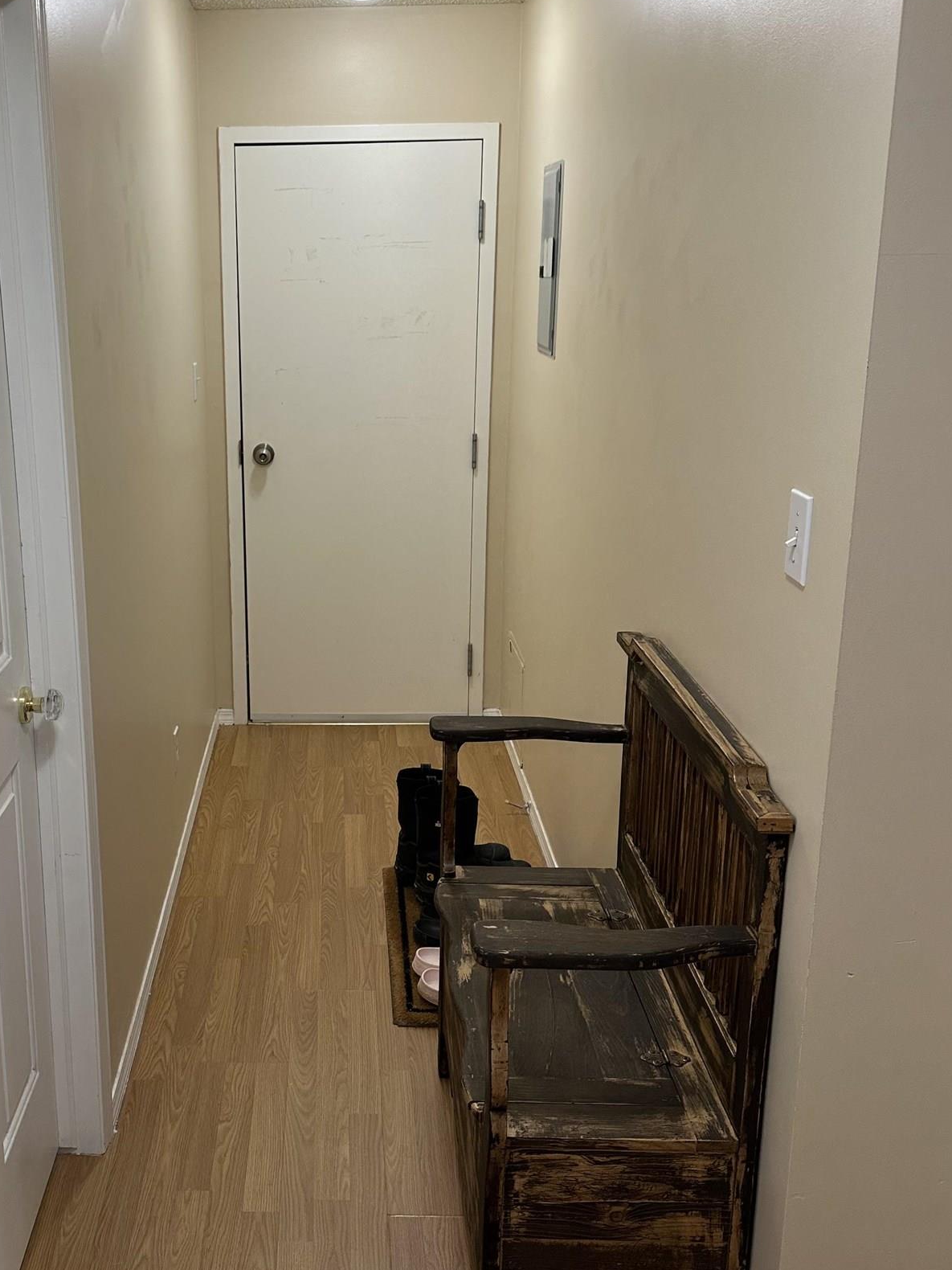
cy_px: 606
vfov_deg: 52.6
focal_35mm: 35
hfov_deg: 40.0
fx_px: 1283
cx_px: 287
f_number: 1.78
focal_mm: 6.86
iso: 160
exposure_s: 1/120
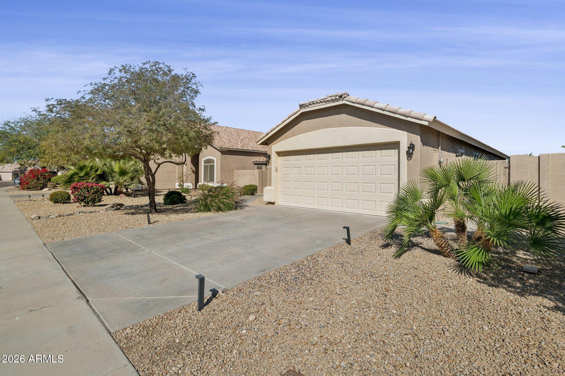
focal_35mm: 17
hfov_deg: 93.3
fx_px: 267
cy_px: 188
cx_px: 282
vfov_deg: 70.4
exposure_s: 1/1600
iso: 400
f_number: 8
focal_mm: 17
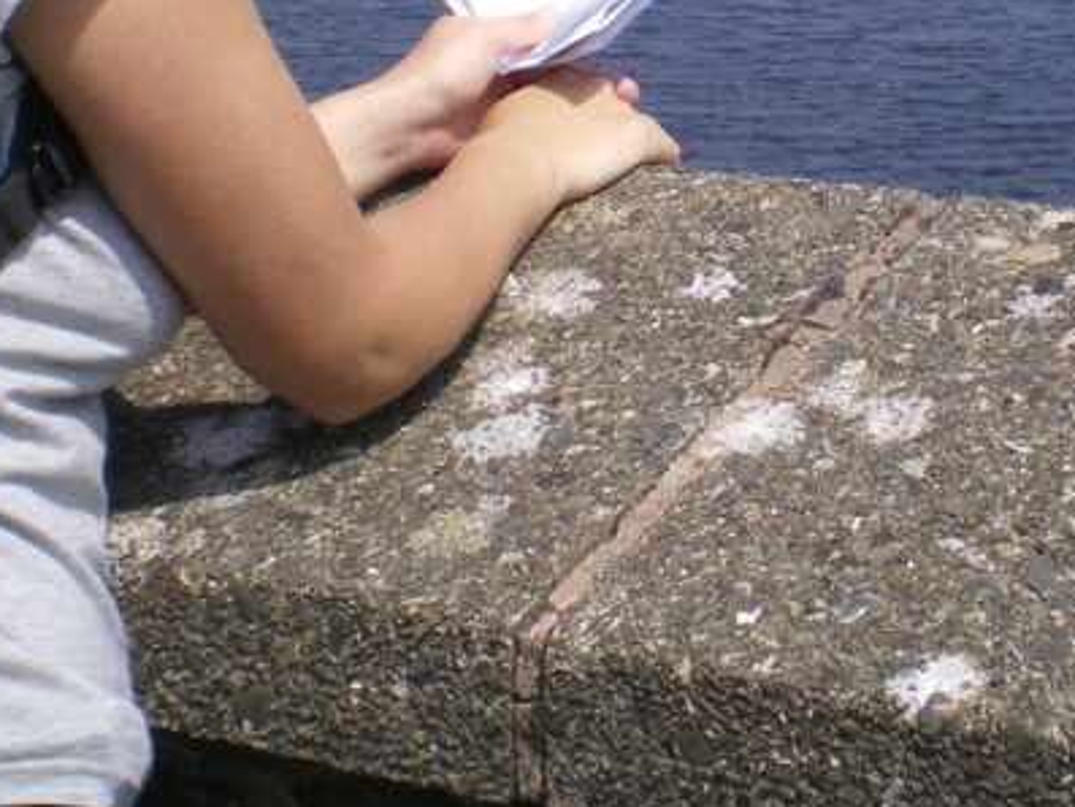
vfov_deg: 14.8
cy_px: -49
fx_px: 3044
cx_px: 704
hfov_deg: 20.0
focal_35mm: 98
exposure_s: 1/400
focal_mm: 6.3
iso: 64
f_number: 4.6
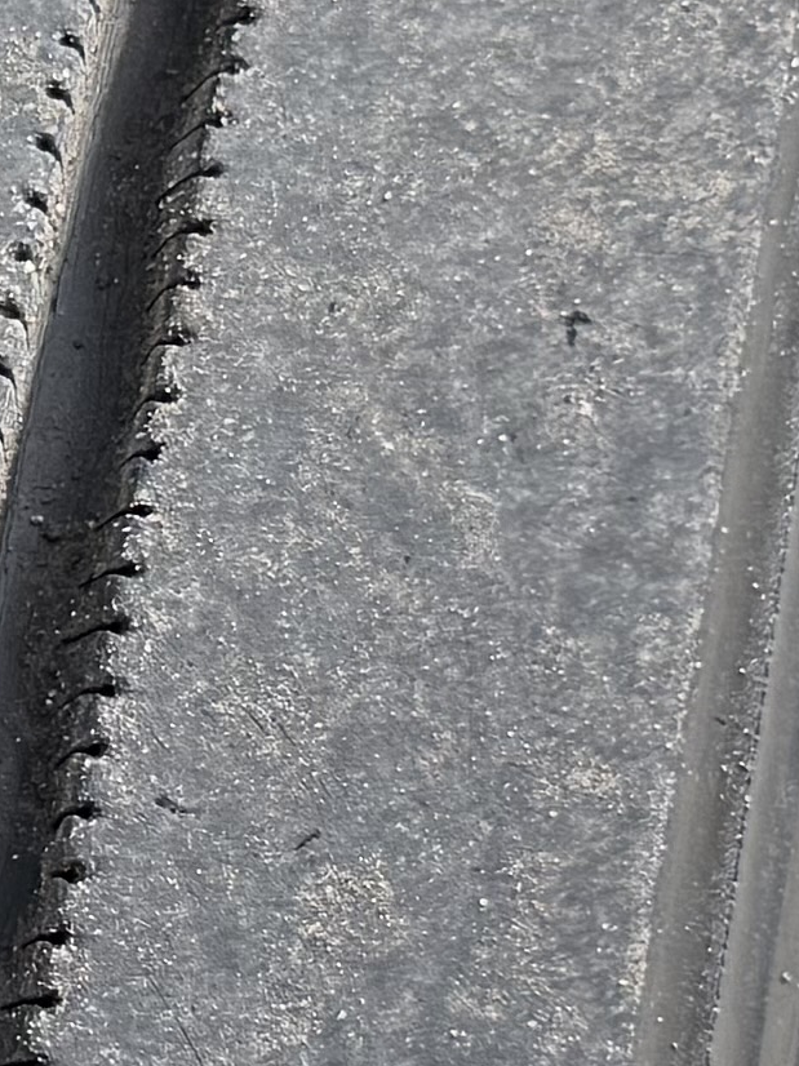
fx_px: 5111
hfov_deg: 8.5
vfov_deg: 11.9
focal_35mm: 166
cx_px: -778
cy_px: 570
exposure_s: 1/909
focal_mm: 6.76
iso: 80
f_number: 1.78
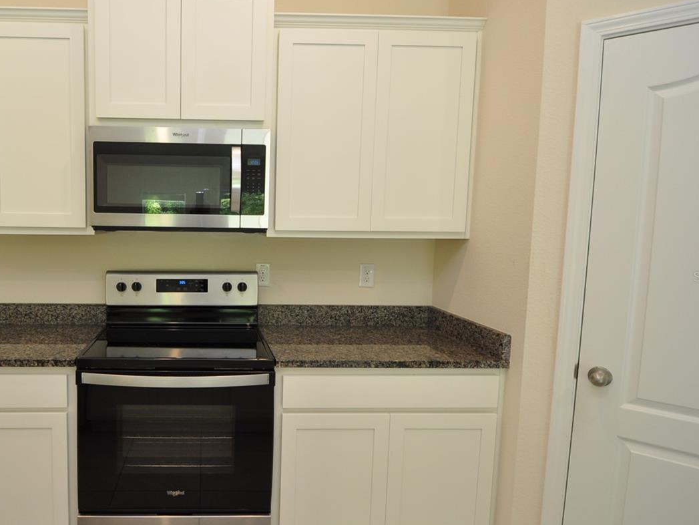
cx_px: 219
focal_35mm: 22
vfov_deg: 61.1
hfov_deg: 73.4
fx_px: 444
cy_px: 277
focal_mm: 10
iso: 400
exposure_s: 1/60
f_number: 4
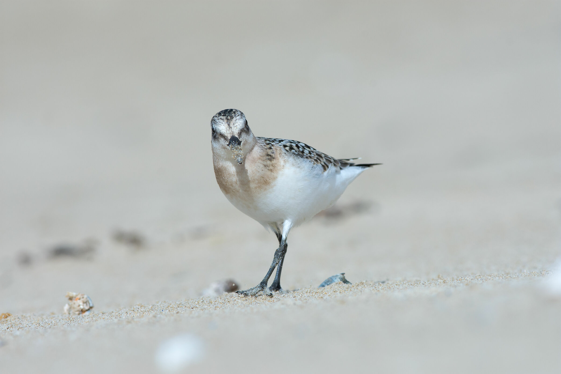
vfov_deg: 3.1
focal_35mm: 450
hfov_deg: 4.6
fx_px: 7012
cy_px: 187
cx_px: 280
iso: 320
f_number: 8
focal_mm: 300
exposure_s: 1/2000
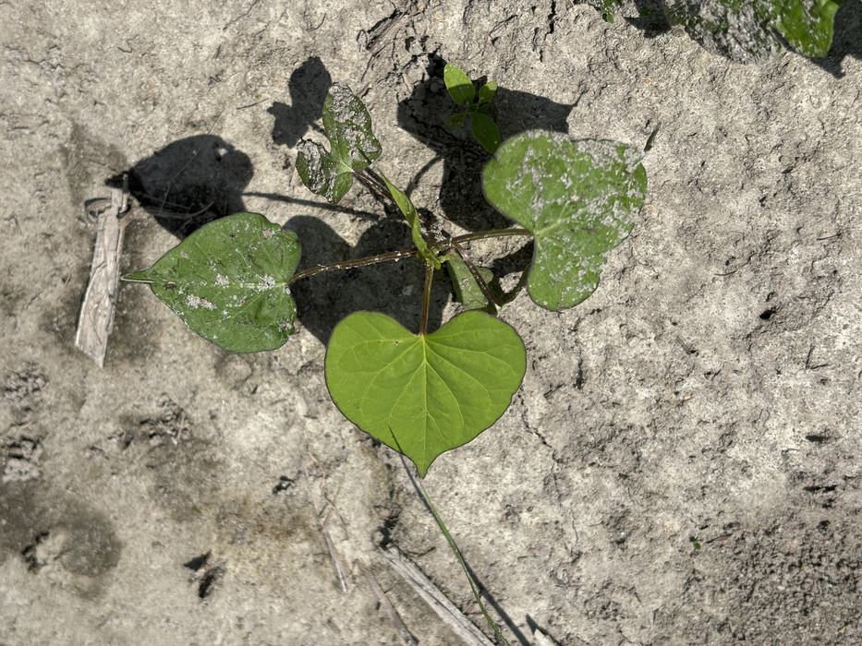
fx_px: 1295
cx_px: 431
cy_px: 323
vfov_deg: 28.0
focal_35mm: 52
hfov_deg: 36.8
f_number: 1.6
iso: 40
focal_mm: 5.96
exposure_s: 1/4854
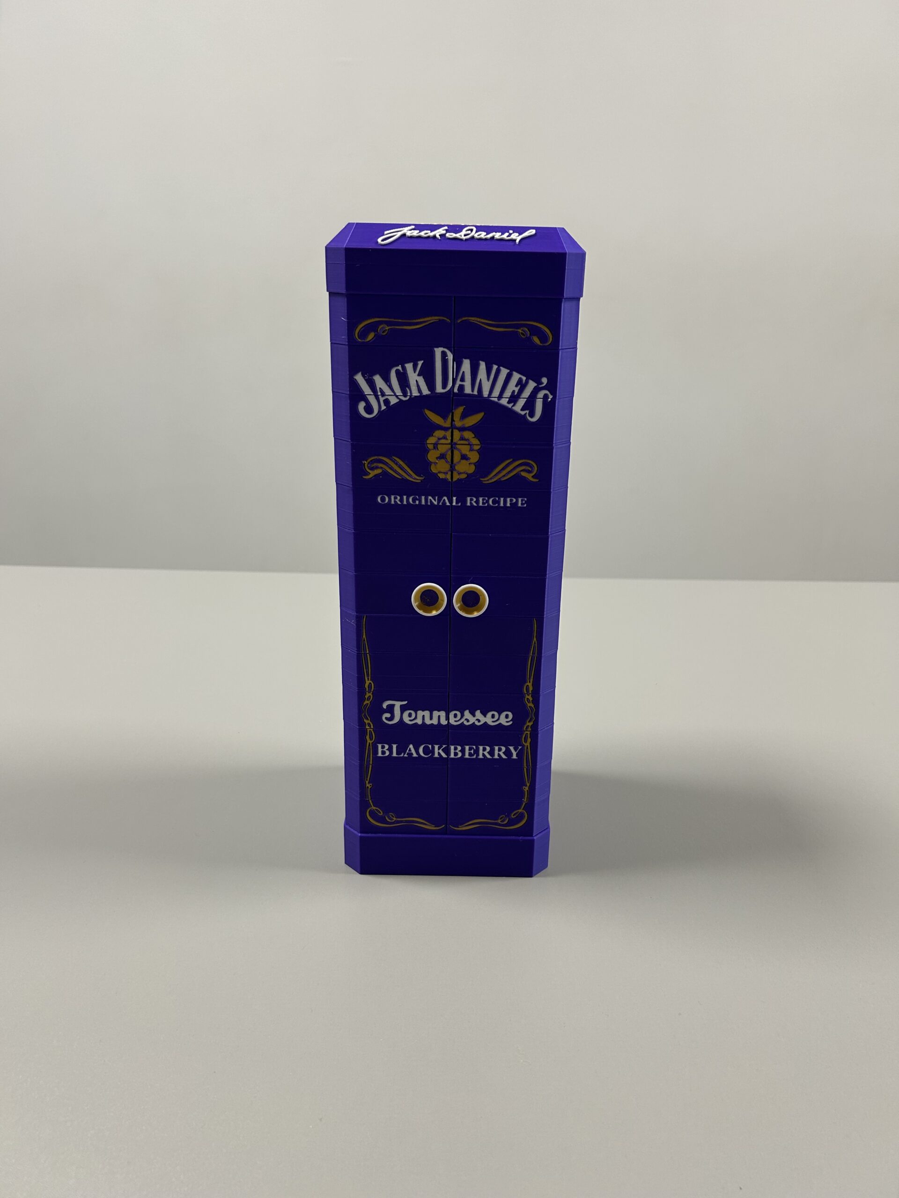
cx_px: 450
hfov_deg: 53.1
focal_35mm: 26
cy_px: 599
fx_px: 900
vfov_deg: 67.3
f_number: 1.5
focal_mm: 5.7
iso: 64
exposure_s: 1/50
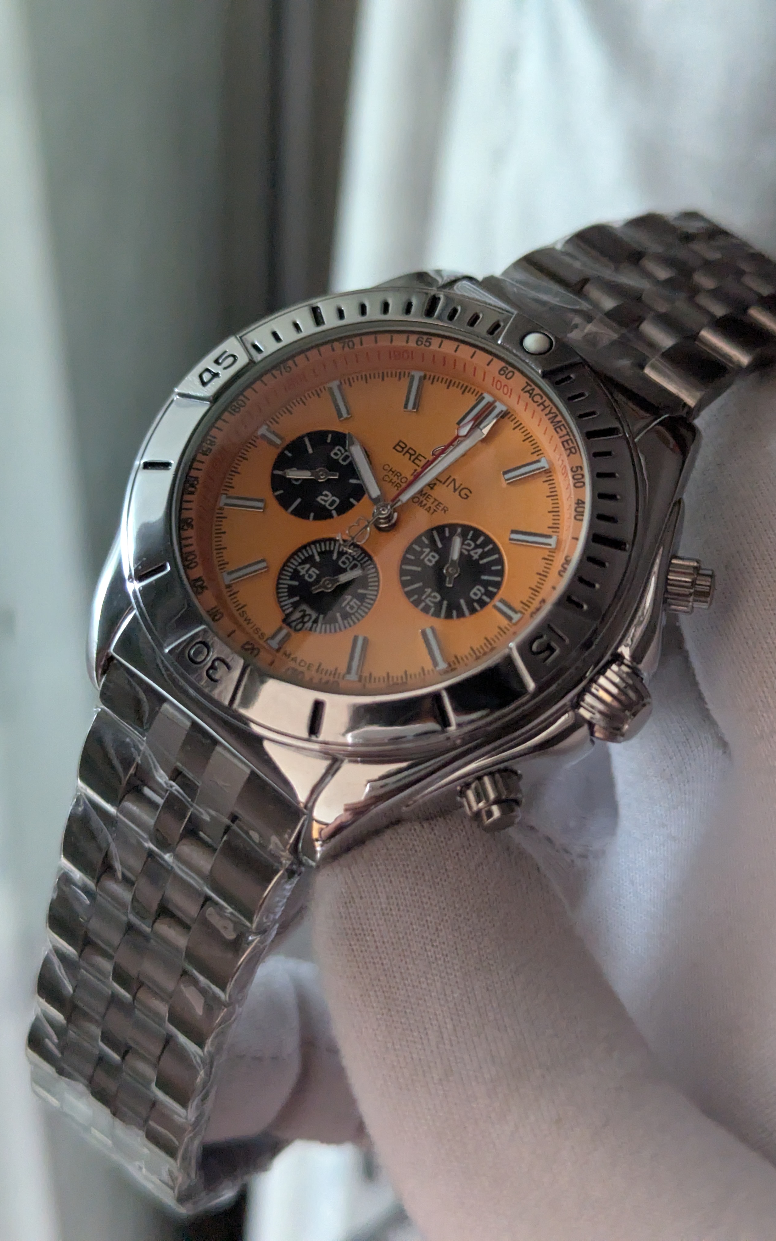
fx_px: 1725
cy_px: 620
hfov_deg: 25.3
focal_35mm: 51
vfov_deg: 39.6
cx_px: 382
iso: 1058
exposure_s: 1/179
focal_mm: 6.81
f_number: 1.85
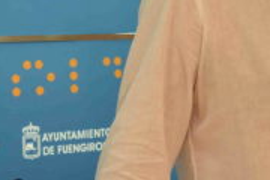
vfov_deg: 8.5
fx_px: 1201
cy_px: 25
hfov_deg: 12.8
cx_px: 117
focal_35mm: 160
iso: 800
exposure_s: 1/160
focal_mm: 25
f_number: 6.3
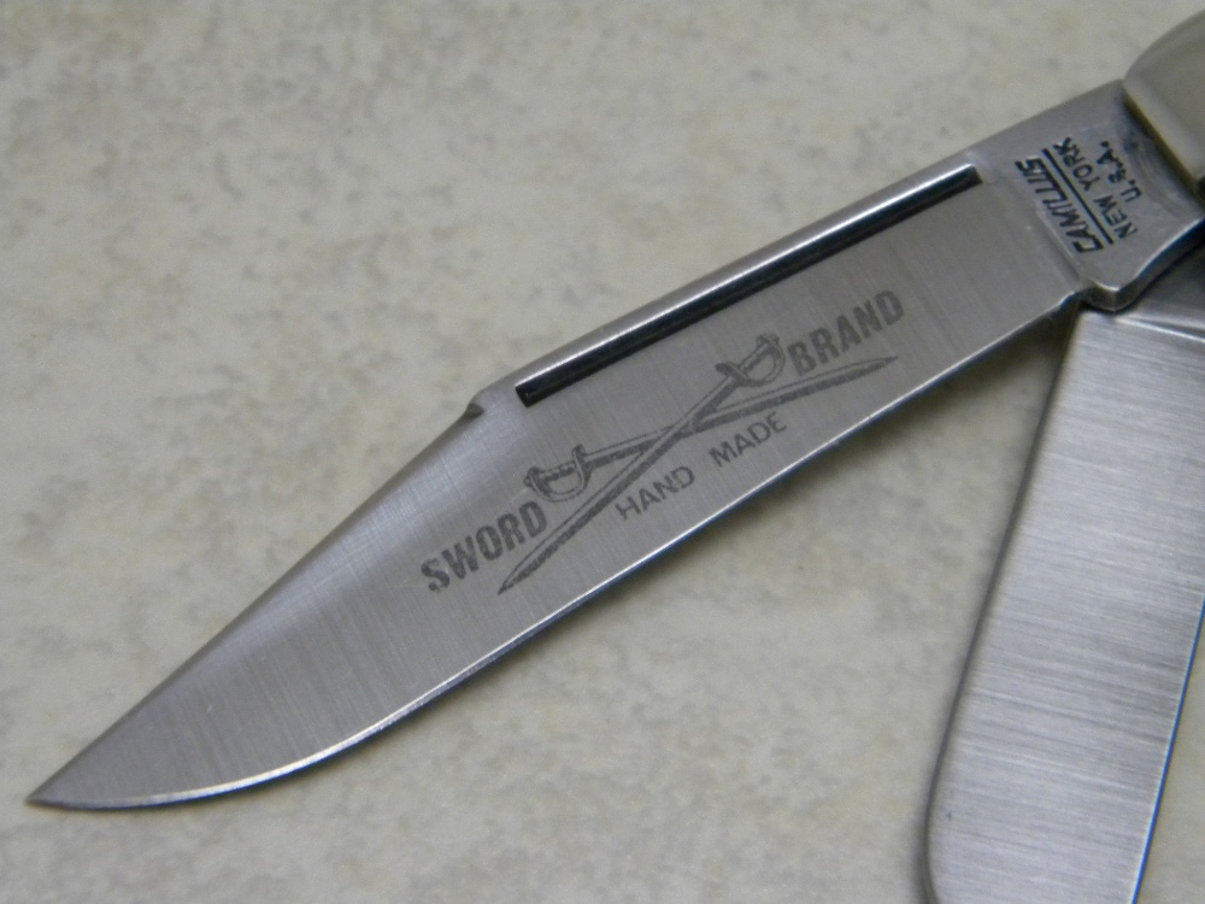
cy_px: 452
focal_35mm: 148
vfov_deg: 10.0
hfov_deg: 13.3
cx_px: 602
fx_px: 5152
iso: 400
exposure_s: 1/26.4
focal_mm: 26.8
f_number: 5
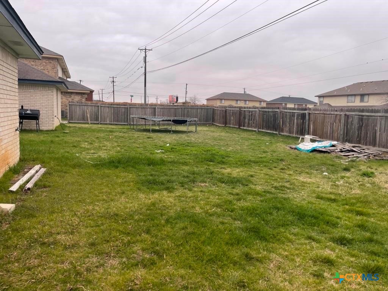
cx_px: 194
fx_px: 291
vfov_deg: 53.1
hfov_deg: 67.3
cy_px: 146
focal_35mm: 26
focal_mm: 5.1
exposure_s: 1/305
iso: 32
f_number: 1.6
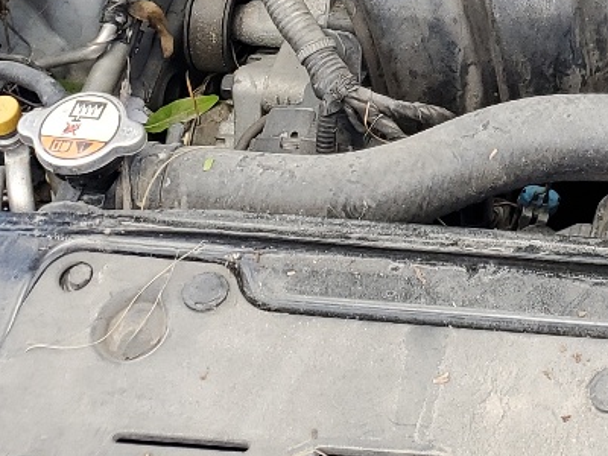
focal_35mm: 104
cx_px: 850
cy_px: -351
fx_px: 1827
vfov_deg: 13.0
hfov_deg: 17.4
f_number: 1.5
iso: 50
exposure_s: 1/385
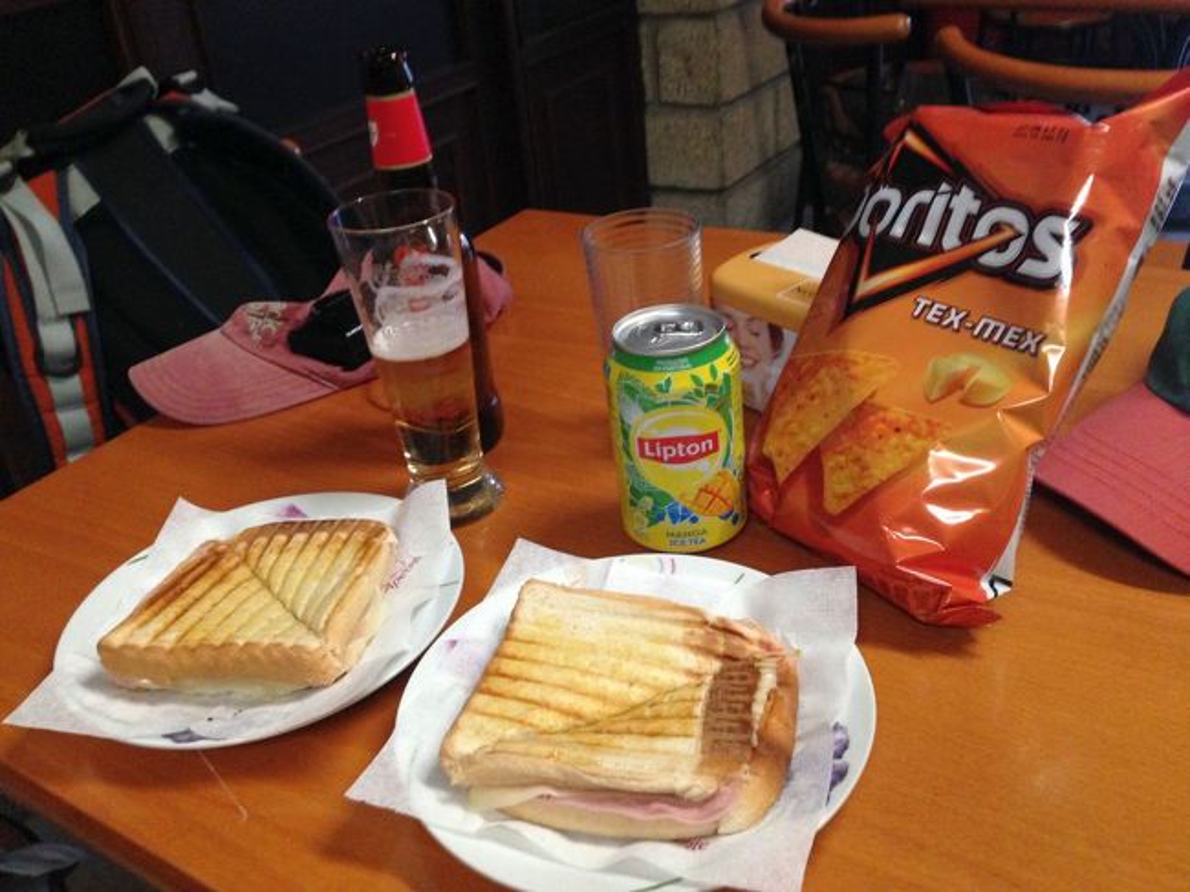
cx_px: 595
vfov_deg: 42.9
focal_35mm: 33
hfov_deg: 55.4
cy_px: 446
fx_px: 1134
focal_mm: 4.12
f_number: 2.4
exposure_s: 1/20
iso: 320
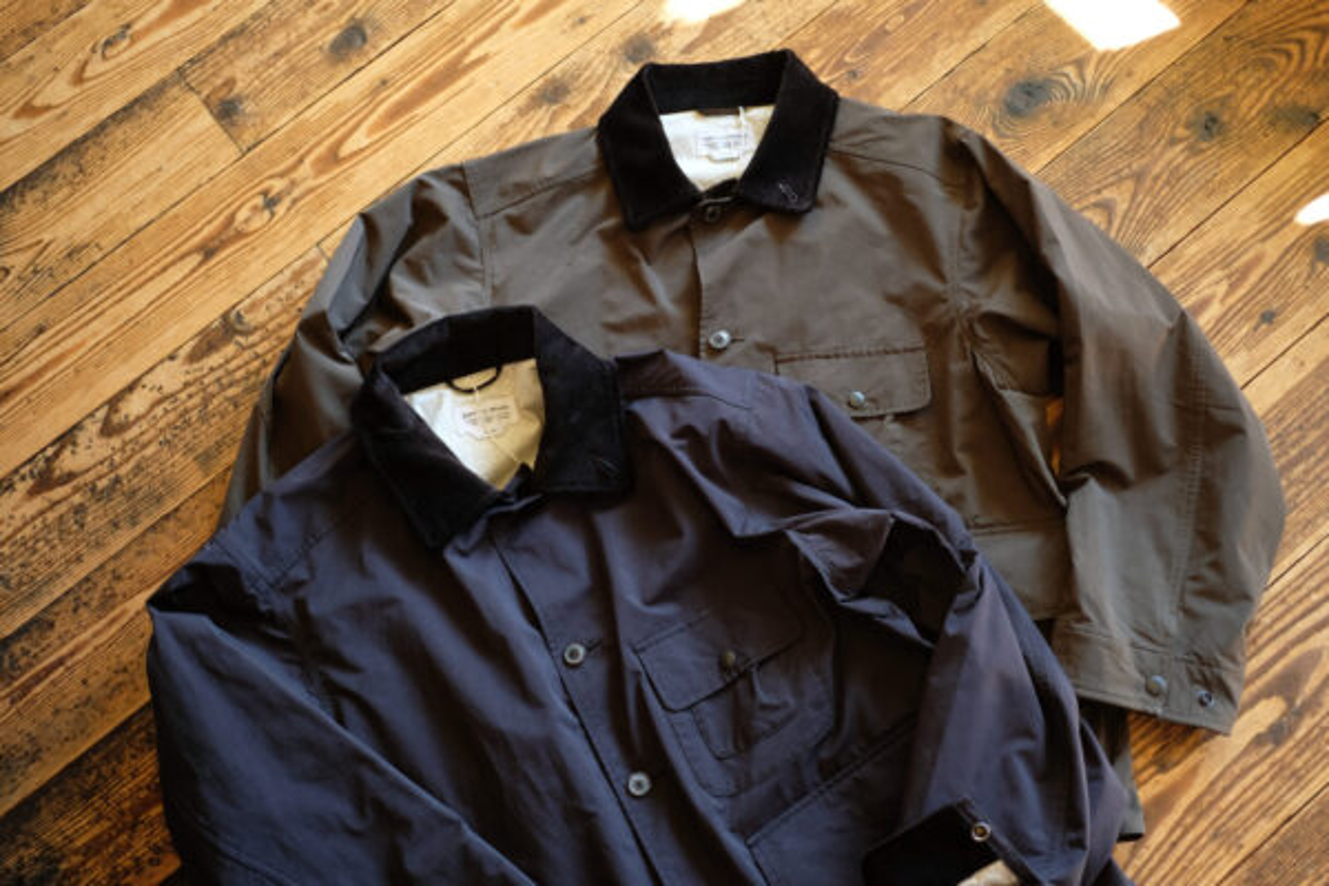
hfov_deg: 54.4
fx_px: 1292
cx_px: 664
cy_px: 443
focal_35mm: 35
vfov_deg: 37.9
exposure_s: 1/60
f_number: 2
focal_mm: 23
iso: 250
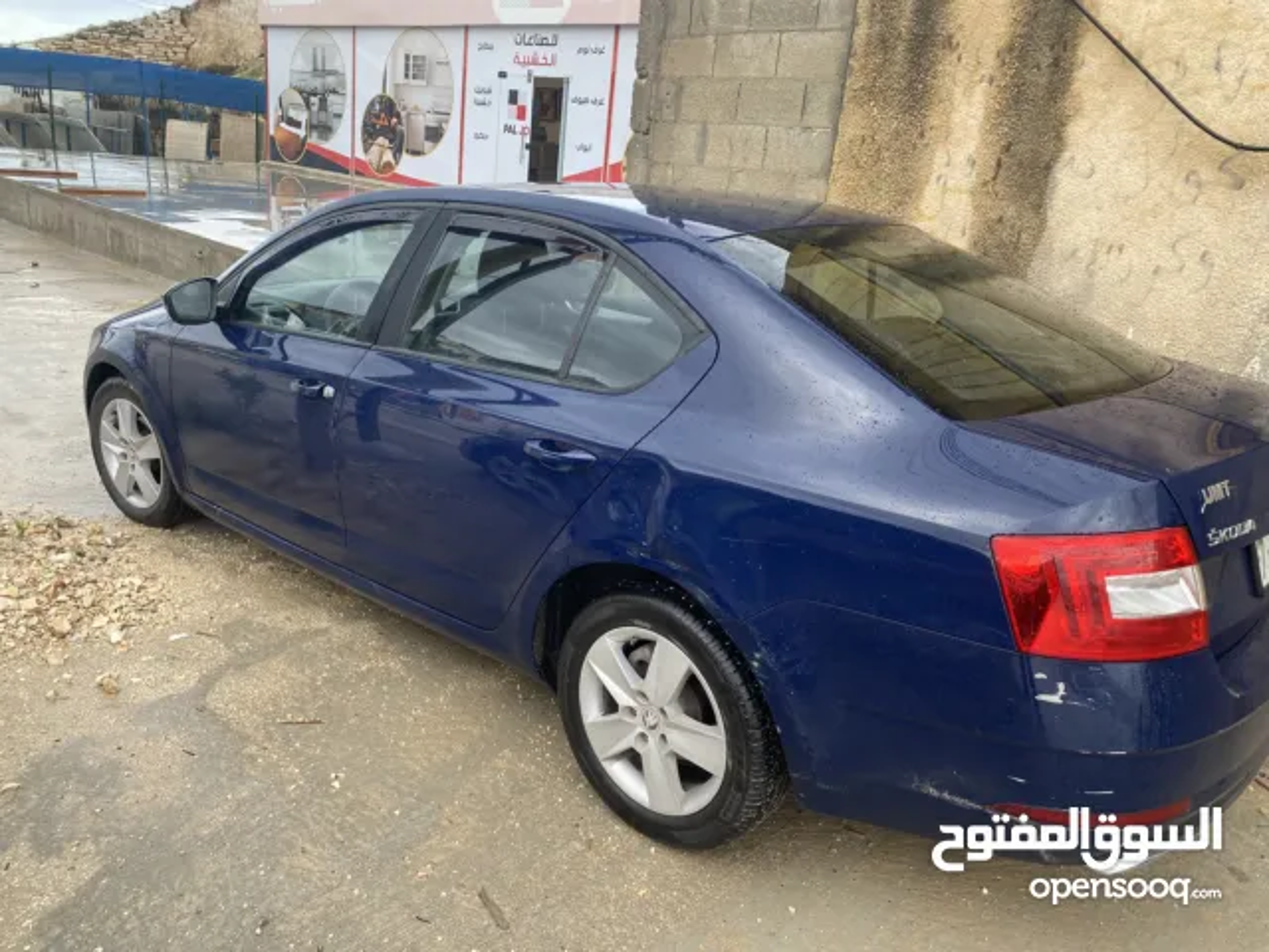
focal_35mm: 26
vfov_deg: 53.1
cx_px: 634
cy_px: 476
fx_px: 953
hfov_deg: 67.3
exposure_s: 1/121
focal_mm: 4.25
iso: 50
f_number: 1.8
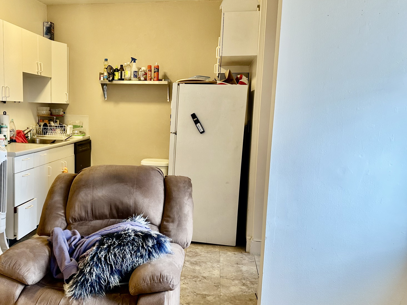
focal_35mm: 33
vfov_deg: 42.9
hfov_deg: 54.0
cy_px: 155
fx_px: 388
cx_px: 129
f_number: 1.78
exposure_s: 1/60
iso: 125
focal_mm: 6.86
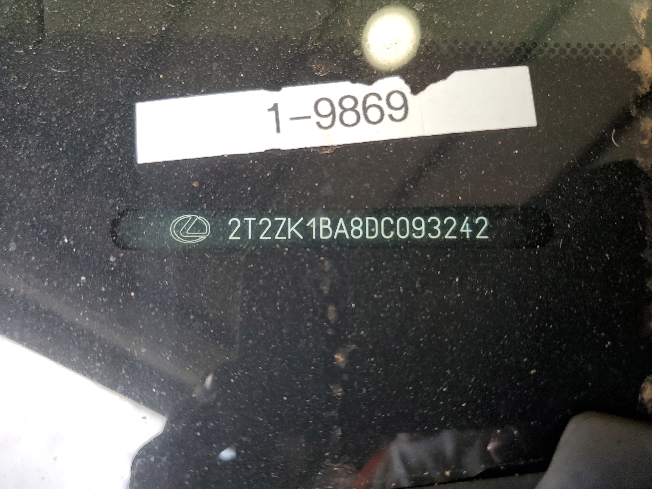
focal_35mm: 26
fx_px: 490
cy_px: 244
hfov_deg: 67.3
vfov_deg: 53.1
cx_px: 326
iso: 91
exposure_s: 1/120
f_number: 1.5
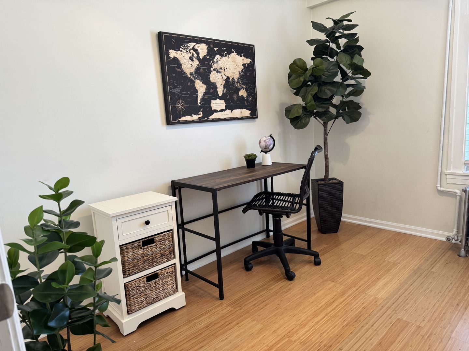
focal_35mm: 24
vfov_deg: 56.8
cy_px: 176
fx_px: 325
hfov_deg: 71.6
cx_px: 234
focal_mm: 6.76
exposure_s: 1/60
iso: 125
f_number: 1.78
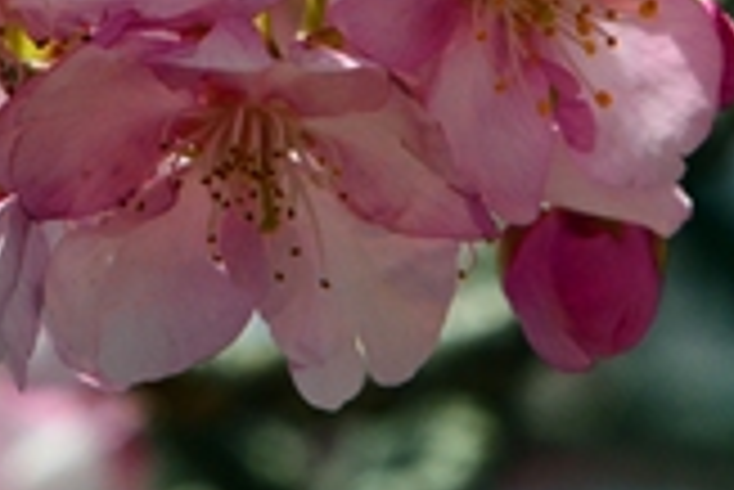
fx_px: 30120
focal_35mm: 1476
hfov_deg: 1.4
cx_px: -324
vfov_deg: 0.9
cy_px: -530
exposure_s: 1/800
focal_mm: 300
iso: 800
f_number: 16
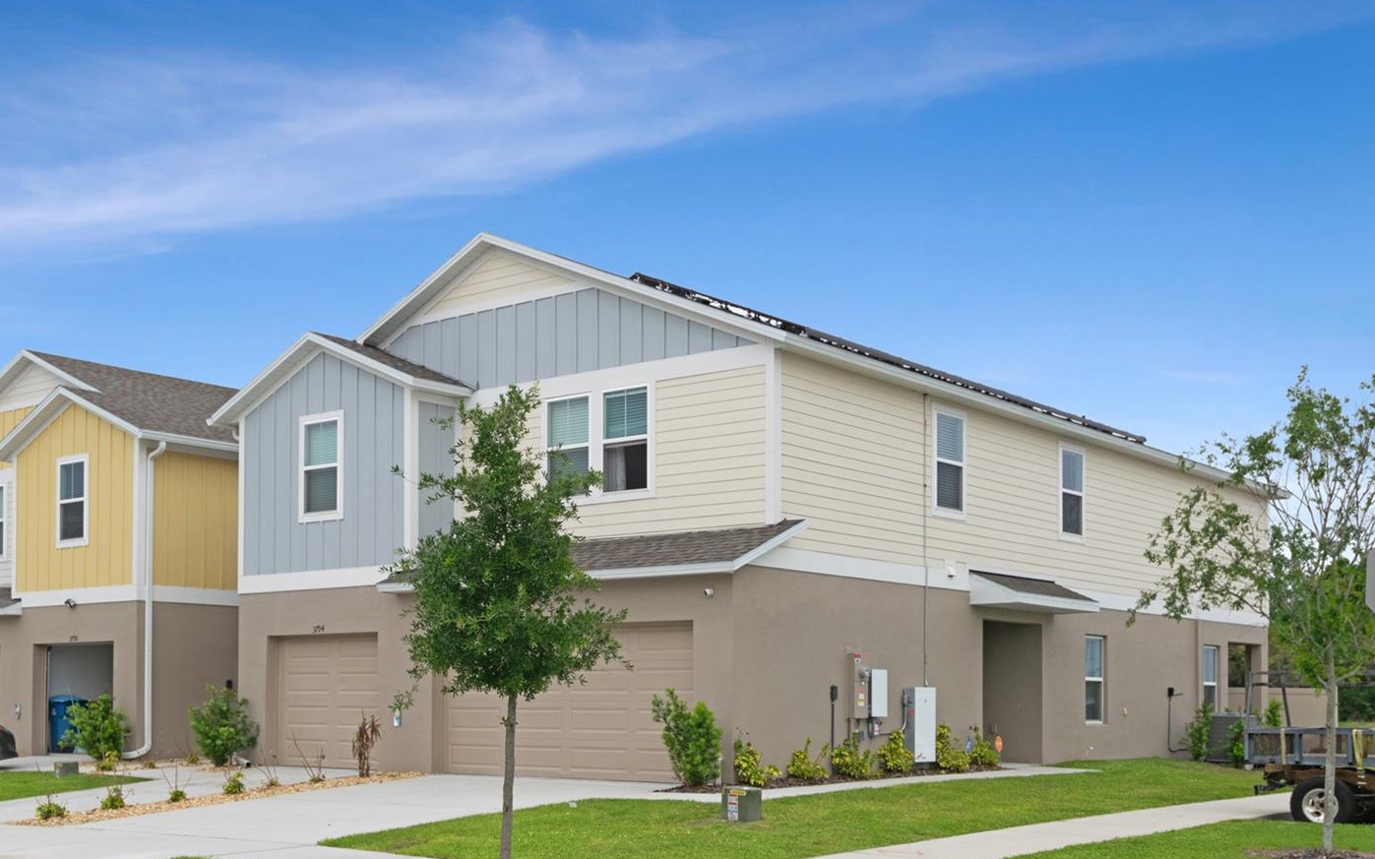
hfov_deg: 47.2
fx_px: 1574
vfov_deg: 30.5
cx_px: 647
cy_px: 517
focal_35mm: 42
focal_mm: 24
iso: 200
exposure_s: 1/500
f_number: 10
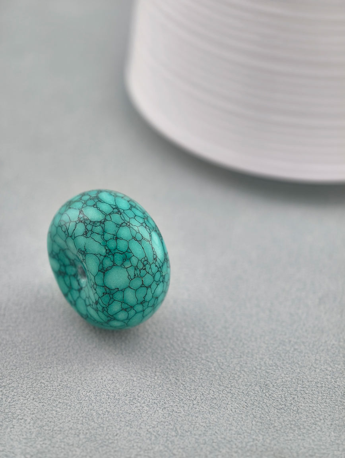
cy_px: 229
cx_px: 172
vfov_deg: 23.0
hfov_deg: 17.4
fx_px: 1127
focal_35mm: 85
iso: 125
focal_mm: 22.48
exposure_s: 1/160
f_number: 2.67
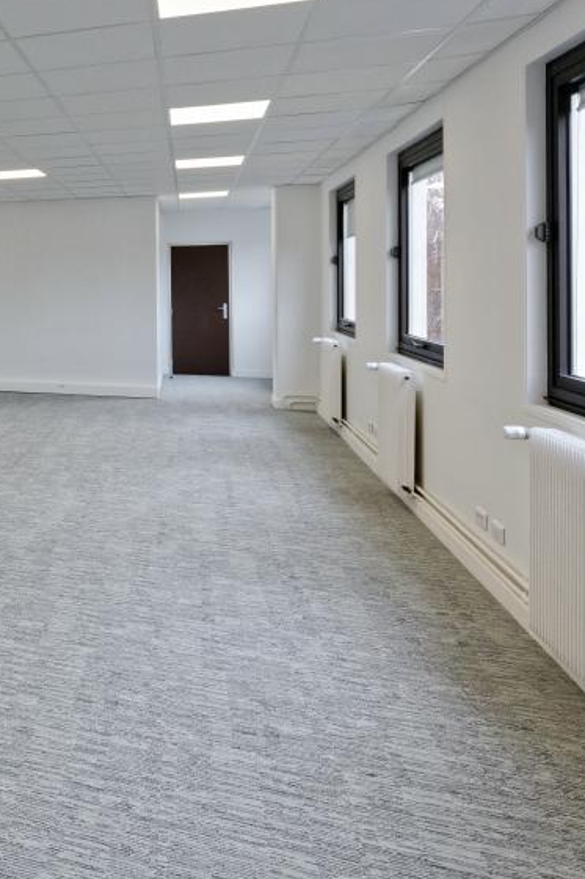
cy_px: 294
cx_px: -149
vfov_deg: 57.5
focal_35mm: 32
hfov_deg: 32.4
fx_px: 780
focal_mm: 14
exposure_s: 1/50
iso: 400
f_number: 9
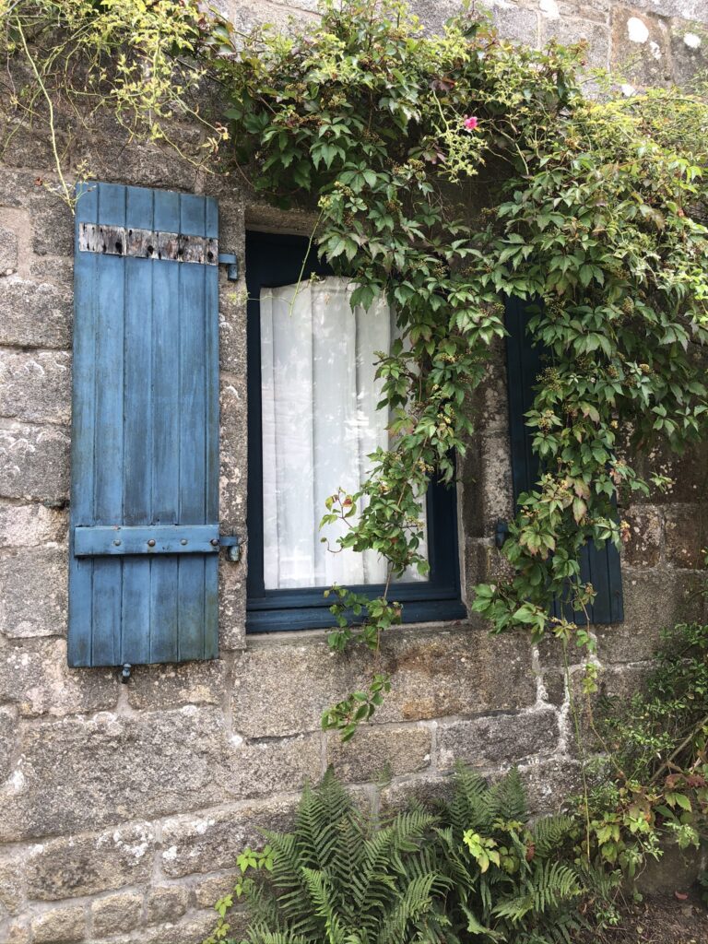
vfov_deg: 63.4
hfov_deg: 49.7
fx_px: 764
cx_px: 354
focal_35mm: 28
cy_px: 472
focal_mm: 4
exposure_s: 1/124
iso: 20
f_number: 1.8
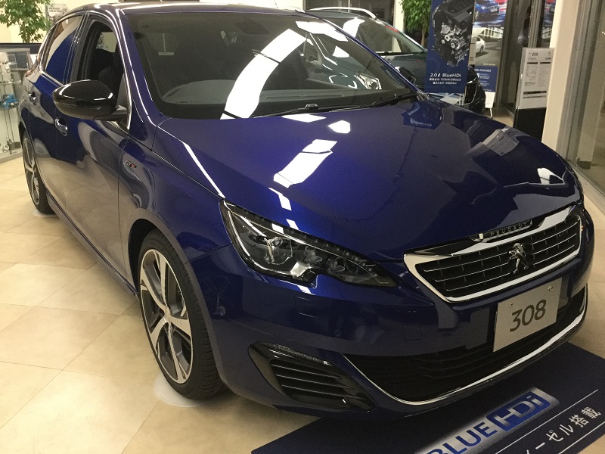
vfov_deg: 45.4
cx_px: 302
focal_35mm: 31
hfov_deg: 58.4
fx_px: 542
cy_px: 227
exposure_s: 1/30
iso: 125
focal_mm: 3.3
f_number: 2.4
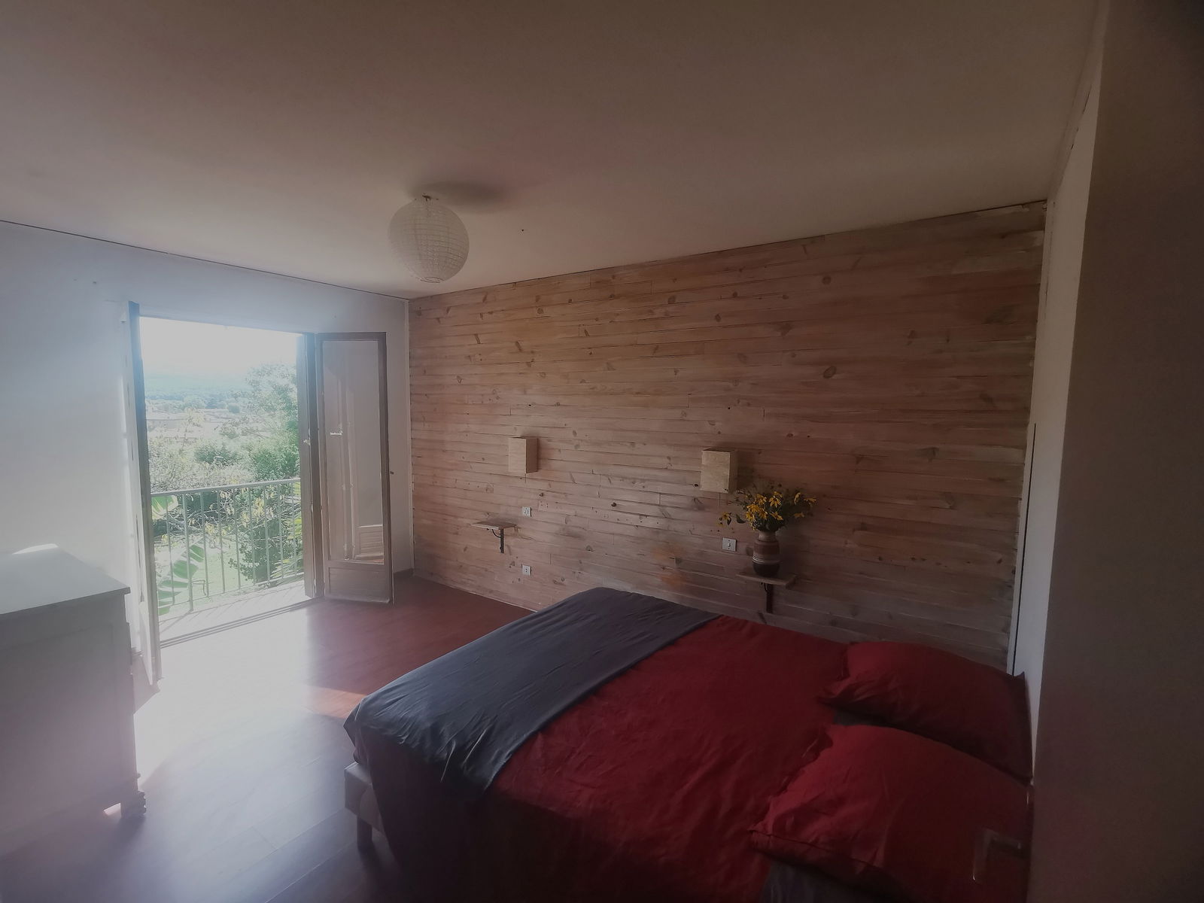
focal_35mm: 16
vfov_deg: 78.1
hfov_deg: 94.5
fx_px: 557
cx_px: 602
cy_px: 452
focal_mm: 2.35
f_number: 2.2
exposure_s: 1/100
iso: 64
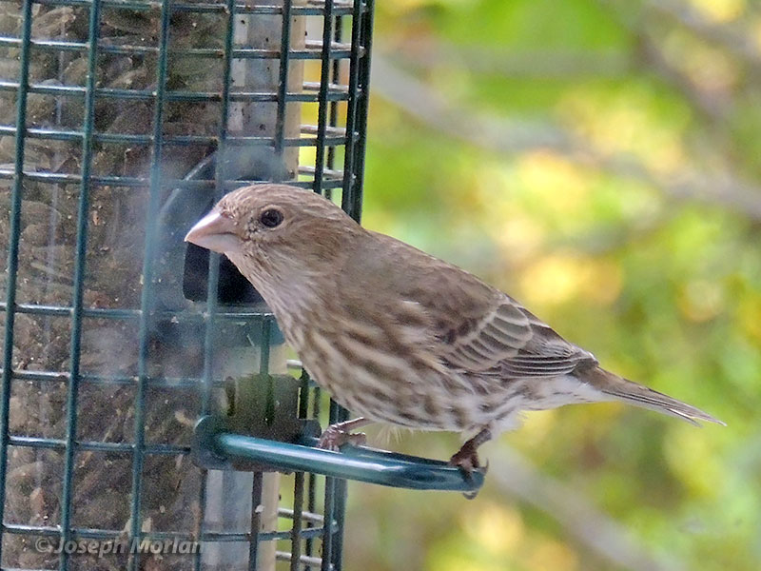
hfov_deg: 7.2
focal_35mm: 275
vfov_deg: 5.4
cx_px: 380
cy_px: 286
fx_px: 6046
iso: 800
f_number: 4.7
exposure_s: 1/80
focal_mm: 49
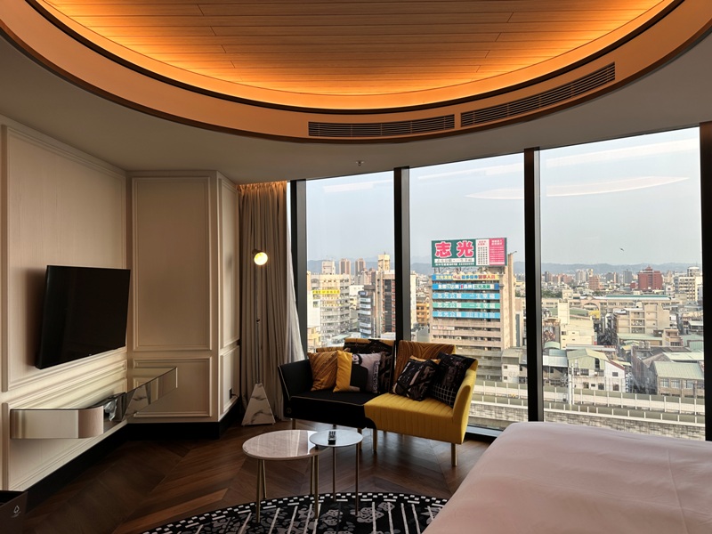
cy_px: 267
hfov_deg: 71.6
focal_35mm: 24
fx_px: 494
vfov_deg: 56.8
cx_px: 356
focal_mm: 6.86
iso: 64
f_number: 1.78
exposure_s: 1/197
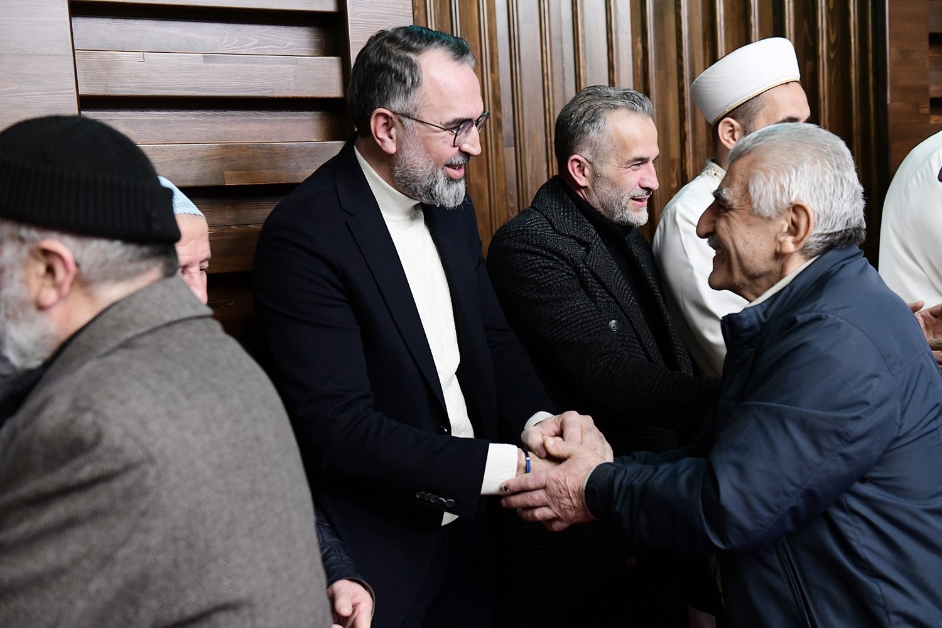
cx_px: 471
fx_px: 1256
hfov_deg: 41.1
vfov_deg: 28.1
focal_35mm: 48
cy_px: 314
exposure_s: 1/100
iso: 4000
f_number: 4
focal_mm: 48
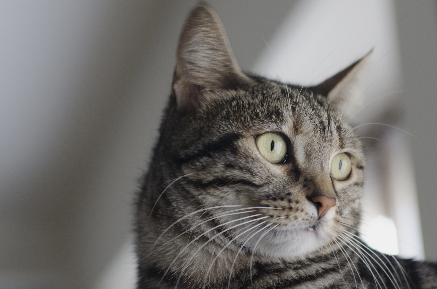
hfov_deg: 19.5
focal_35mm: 105
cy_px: 144
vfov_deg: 13.0
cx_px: 218
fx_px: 1272
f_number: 4
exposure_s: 1/25
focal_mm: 70
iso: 800
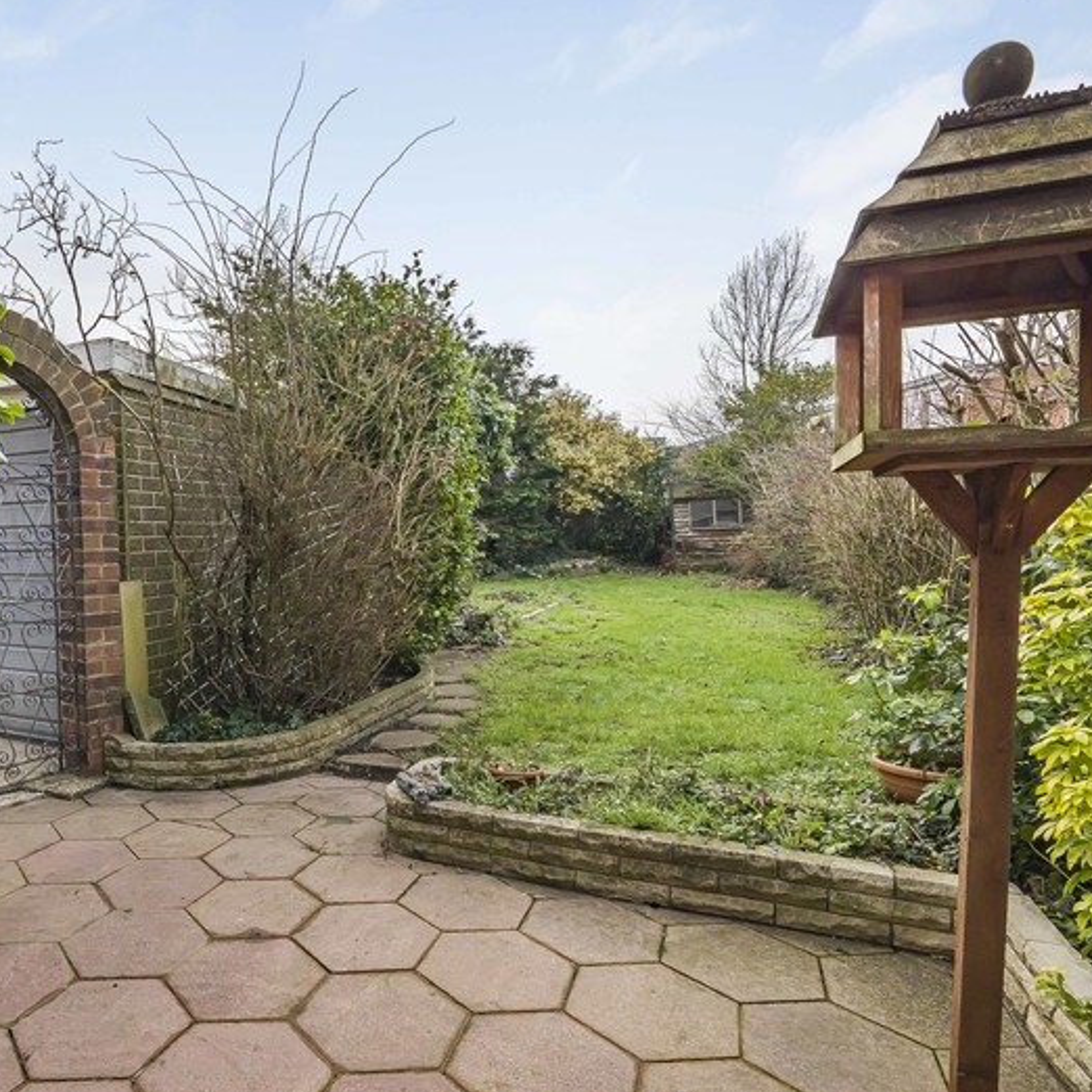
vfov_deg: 74.8
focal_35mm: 20
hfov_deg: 71.3
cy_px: 566
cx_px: 316
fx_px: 714
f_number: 9
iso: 320
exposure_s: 1/200
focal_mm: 12
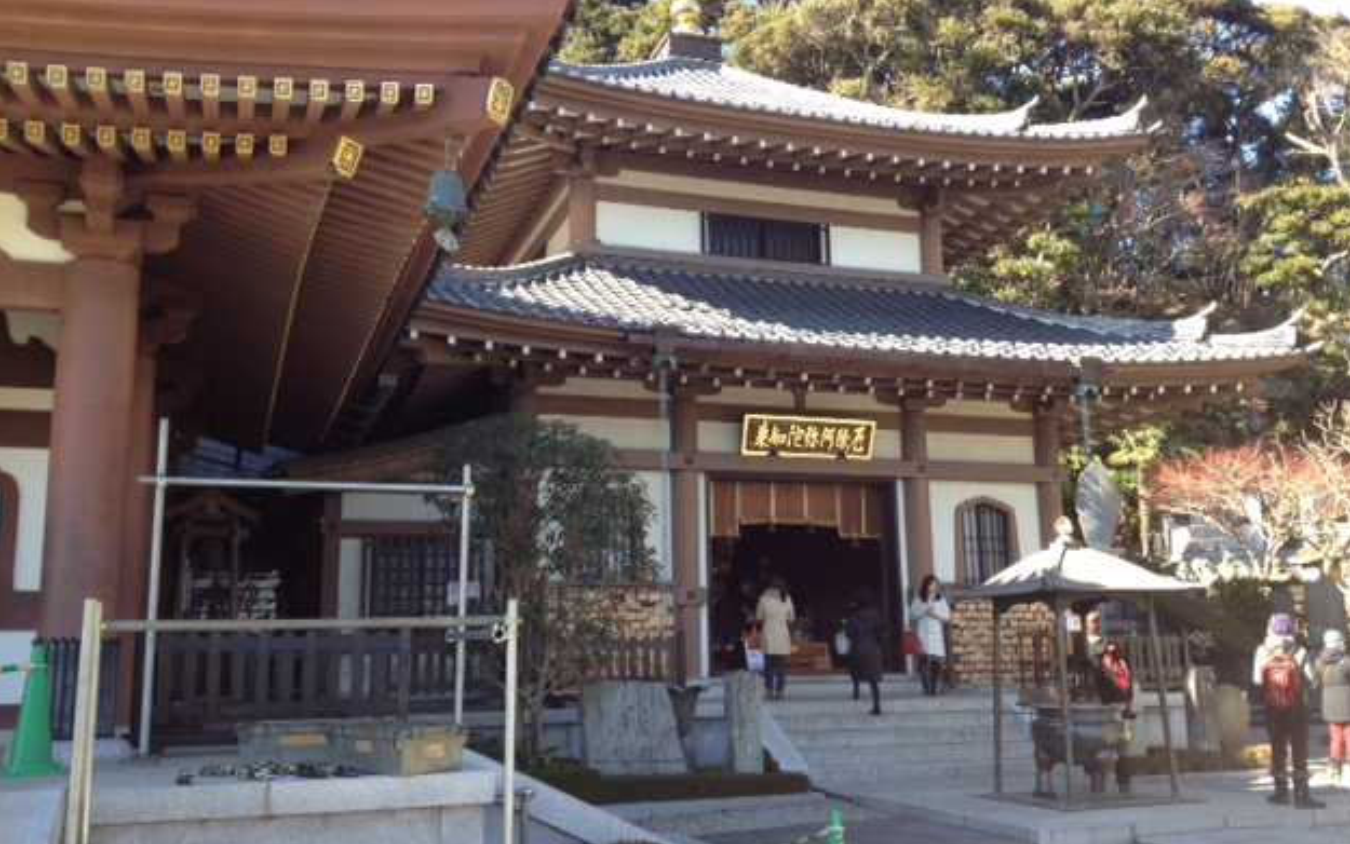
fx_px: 1398
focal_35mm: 38
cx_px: 687
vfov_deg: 33.6
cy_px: 412
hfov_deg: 51.5
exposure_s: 1/230
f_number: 2.4
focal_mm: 4.28
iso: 64
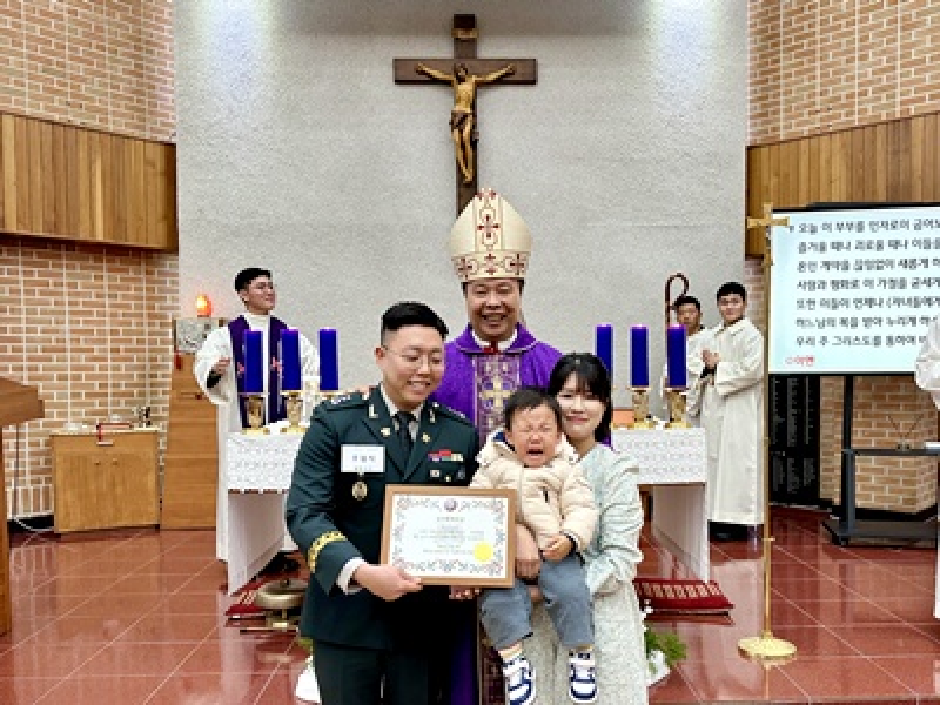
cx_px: 470
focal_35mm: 24
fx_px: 652
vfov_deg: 56.8
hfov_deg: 71.6
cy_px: 352
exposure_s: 1/120
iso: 200
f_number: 1.78
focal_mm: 6.86
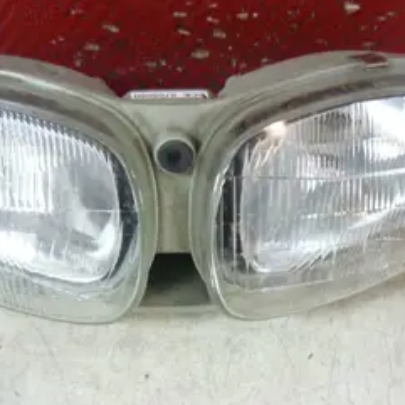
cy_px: 146
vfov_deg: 29.4
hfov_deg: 29.5
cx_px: 160
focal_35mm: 58
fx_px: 768
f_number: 2.8
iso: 400
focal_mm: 5.5
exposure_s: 1/8
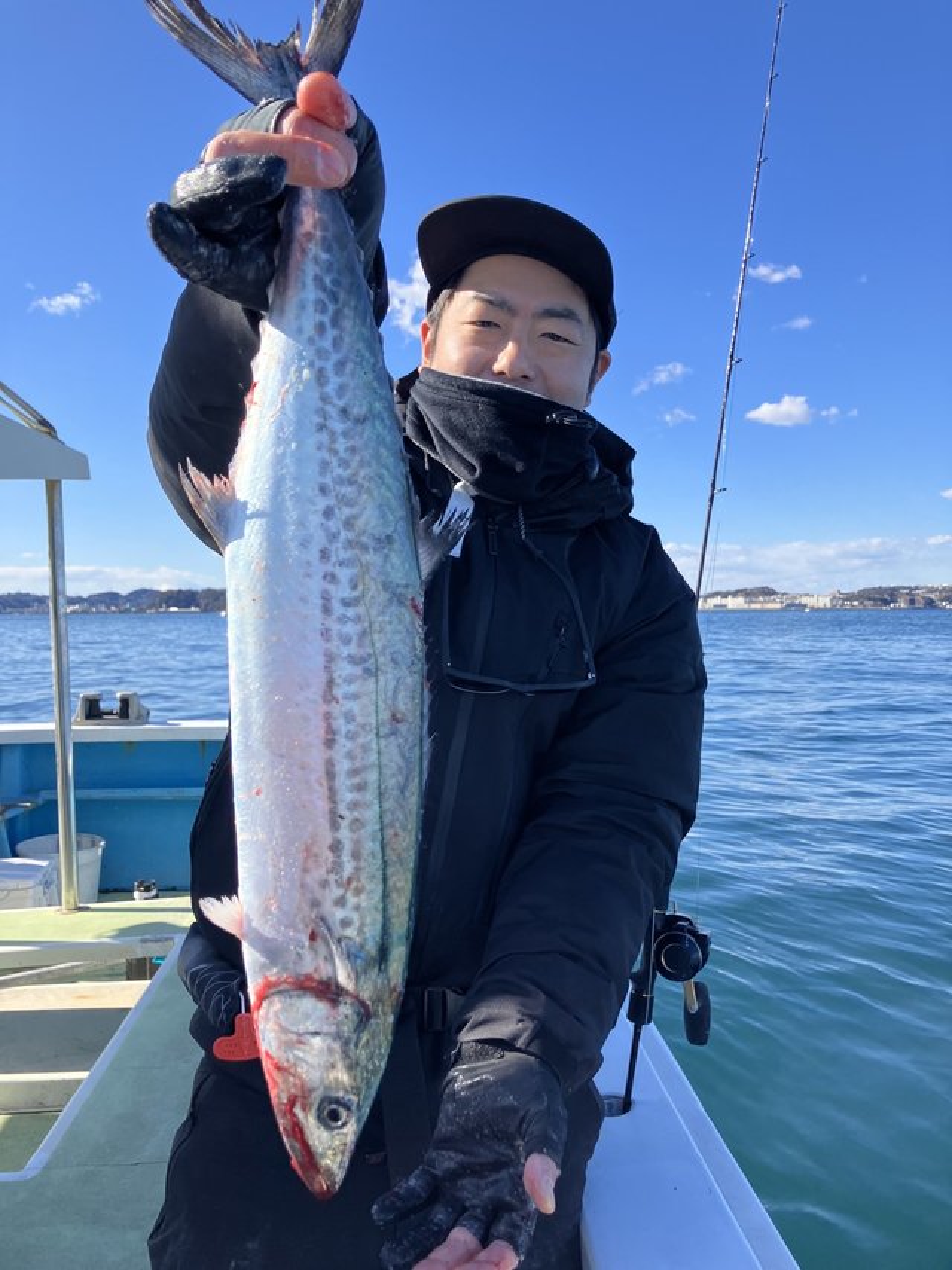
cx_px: 476
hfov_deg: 49.7
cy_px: 635
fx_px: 1027
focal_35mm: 28
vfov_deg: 63.5
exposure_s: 1/771
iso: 32
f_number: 1.8
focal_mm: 3.99
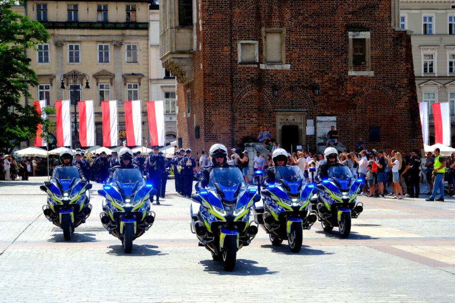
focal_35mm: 75
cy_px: 152
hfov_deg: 27.0
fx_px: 948
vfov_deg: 18.2
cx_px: 228
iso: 125
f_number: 9
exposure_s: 1/80
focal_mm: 50
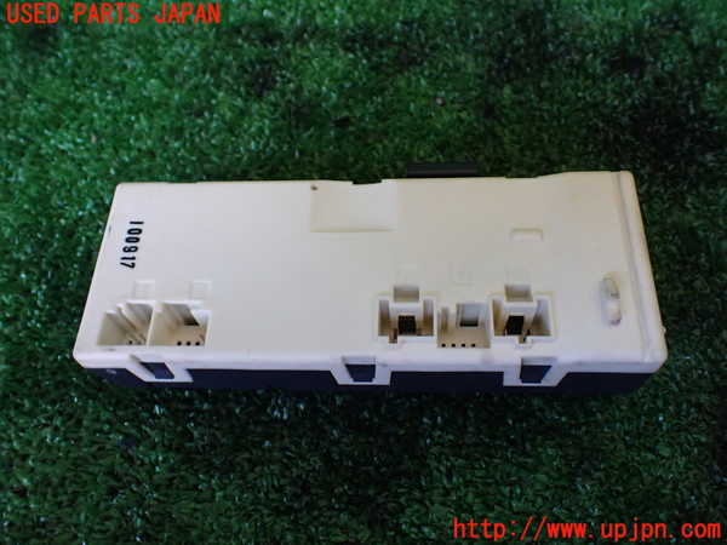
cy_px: 272
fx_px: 630
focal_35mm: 30
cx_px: 364
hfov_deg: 60.0
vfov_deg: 46.8
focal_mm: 5.4
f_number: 2.3
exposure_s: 1/125
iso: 500
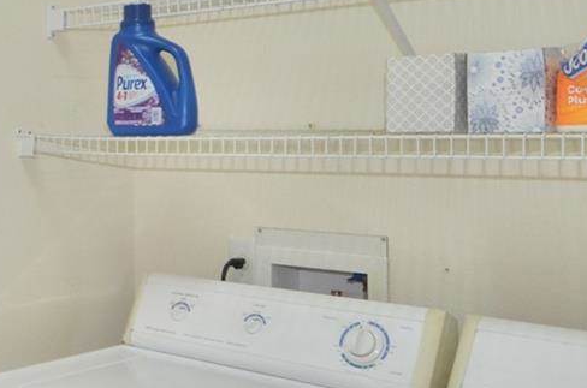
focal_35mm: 118
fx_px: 1920
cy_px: 142
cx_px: -171
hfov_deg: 16.5
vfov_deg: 11.5
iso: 360
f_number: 4
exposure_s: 1/60
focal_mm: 24
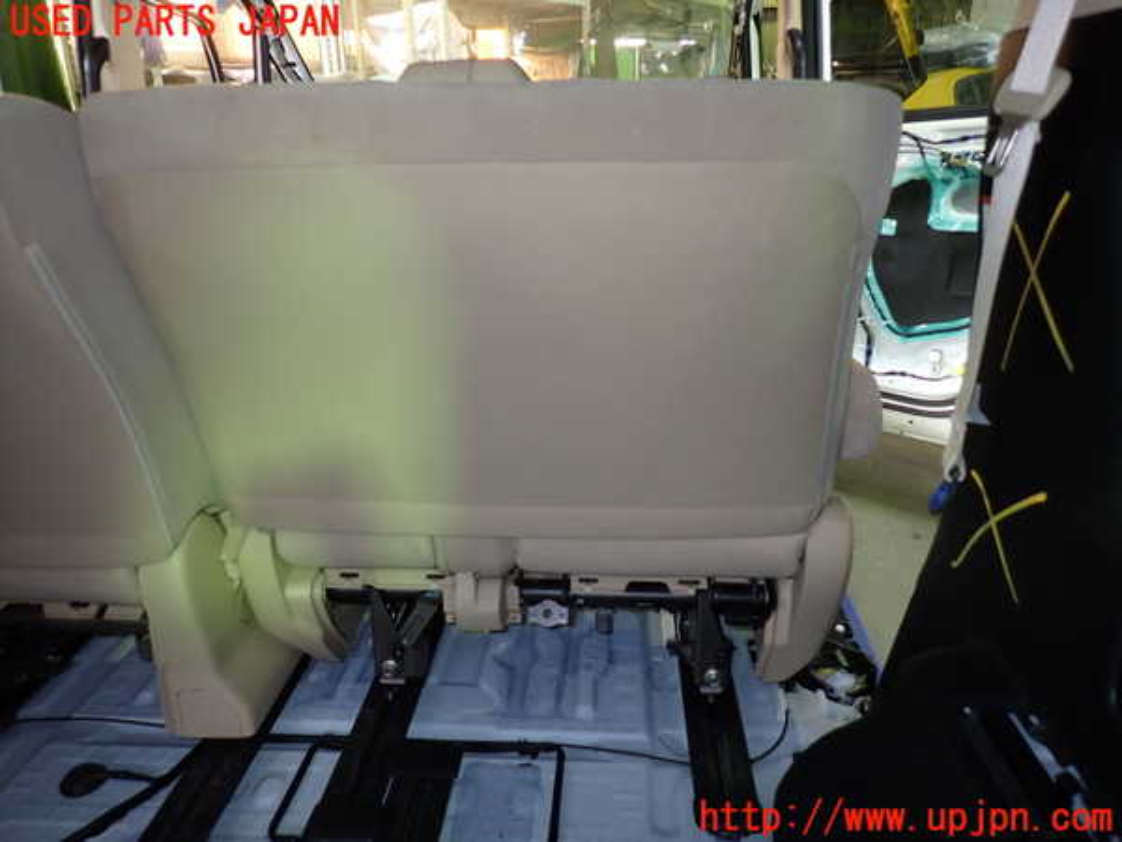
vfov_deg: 54.9
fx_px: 810
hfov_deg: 69.4
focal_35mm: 25
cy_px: 421
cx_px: 561
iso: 200
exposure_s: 1/30
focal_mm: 4.5
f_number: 2
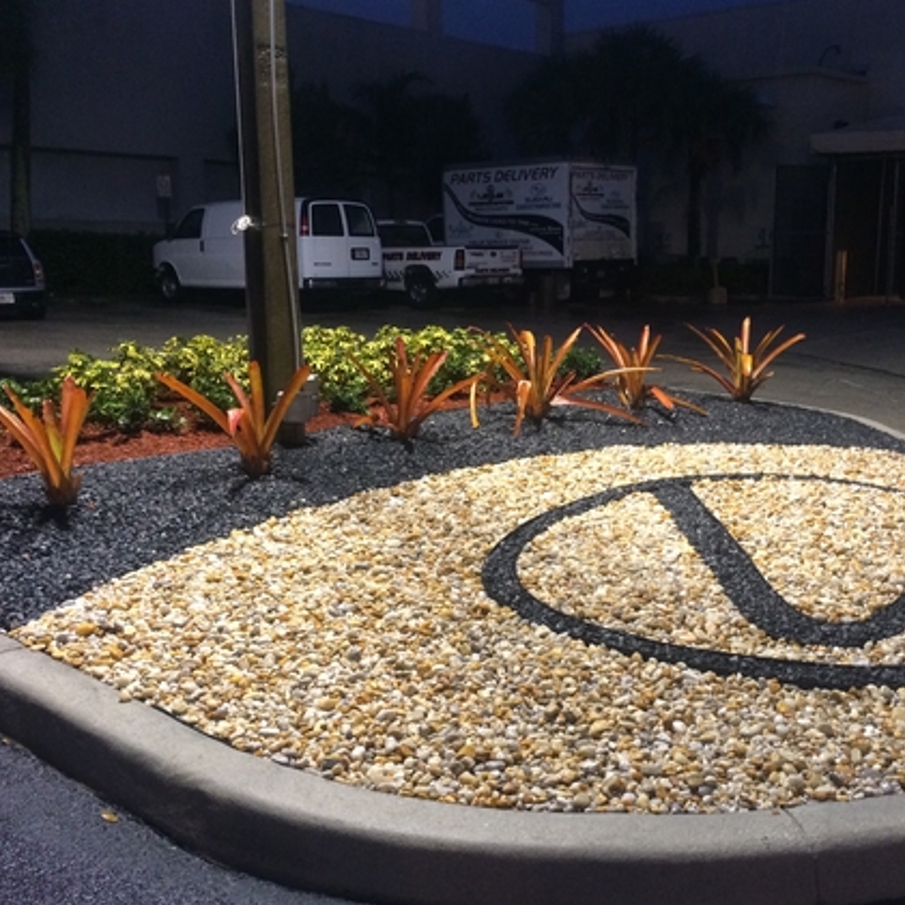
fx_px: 1154
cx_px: 549
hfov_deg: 42.6
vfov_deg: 42.8
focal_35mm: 39
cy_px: 484
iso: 200
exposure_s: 1/30
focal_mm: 4.12
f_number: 2.2
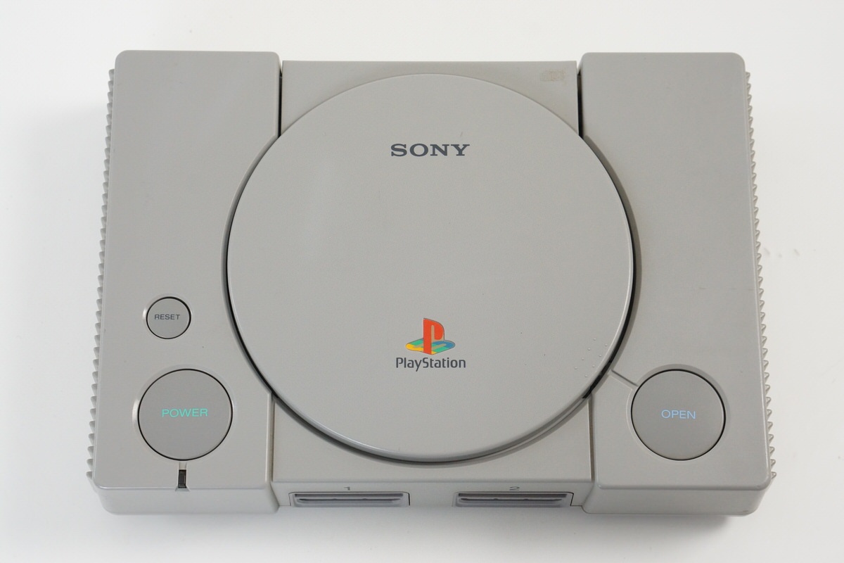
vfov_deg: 18.2
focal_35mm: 75
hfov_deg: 27.0
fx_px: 1758
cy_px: 282
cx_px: 422
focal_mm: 50
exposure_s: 1/80
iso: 1000
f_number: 6.3
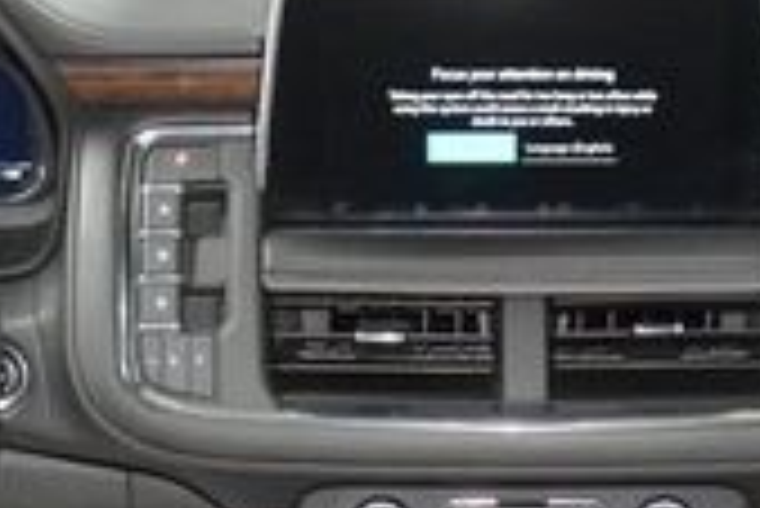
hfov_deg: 19.9
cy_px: 766
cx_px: 499
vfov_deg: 12.7
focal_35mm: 102
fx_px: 2155
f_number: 3.5
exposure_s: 1/60
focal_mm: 18
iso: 3200
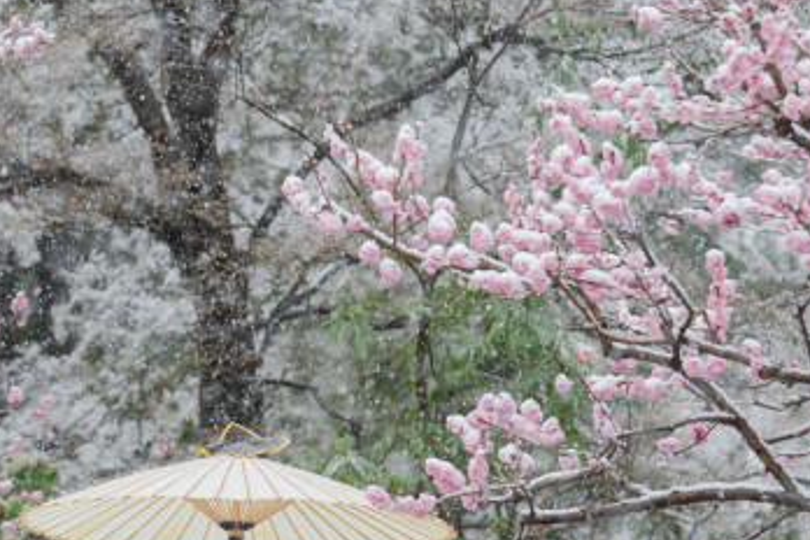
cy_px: 332
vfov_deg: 5.7
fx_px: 5377
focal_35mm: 239
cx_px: 205
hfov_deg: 8.6
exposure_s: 1/320
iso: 200
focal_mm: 104
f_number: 3.5
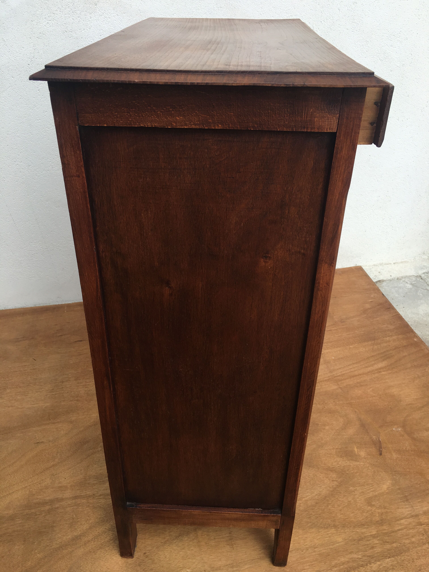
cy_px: 286
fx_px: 479
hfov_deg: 48.2
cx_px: 214
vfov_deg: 61.7
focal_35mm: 29
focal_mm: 4.15
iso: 25
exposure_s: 1/425
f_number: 2.2
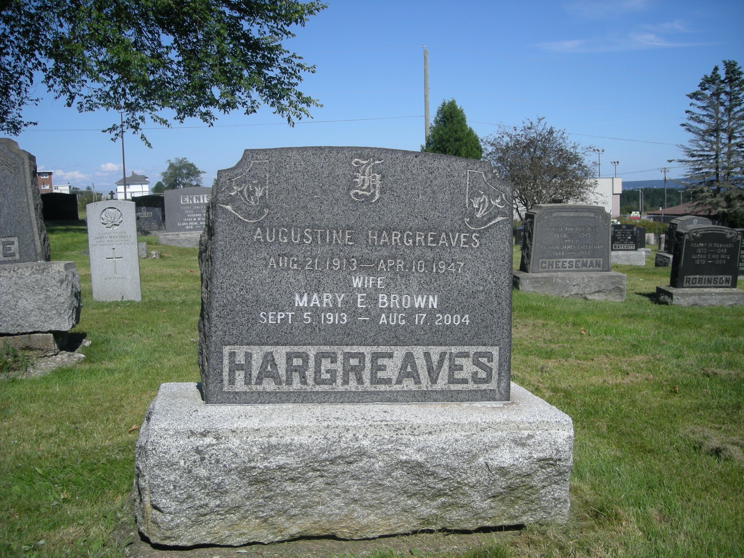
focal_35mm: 35
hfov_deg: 52.6
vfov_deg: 40.7
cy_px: 279
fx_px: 752
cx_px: 372
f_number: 5.7
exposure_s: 1/313
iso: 50
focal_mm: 5.7
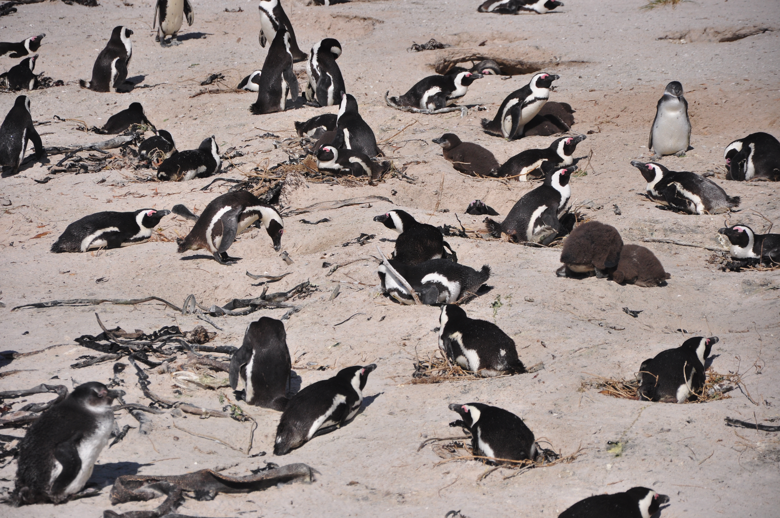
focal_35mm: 158
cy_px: 259
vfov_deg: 8.7
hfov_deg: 13.1
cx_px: 390
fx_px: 3408
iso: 250
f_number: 5.6
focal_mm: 105
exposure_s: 1/3200
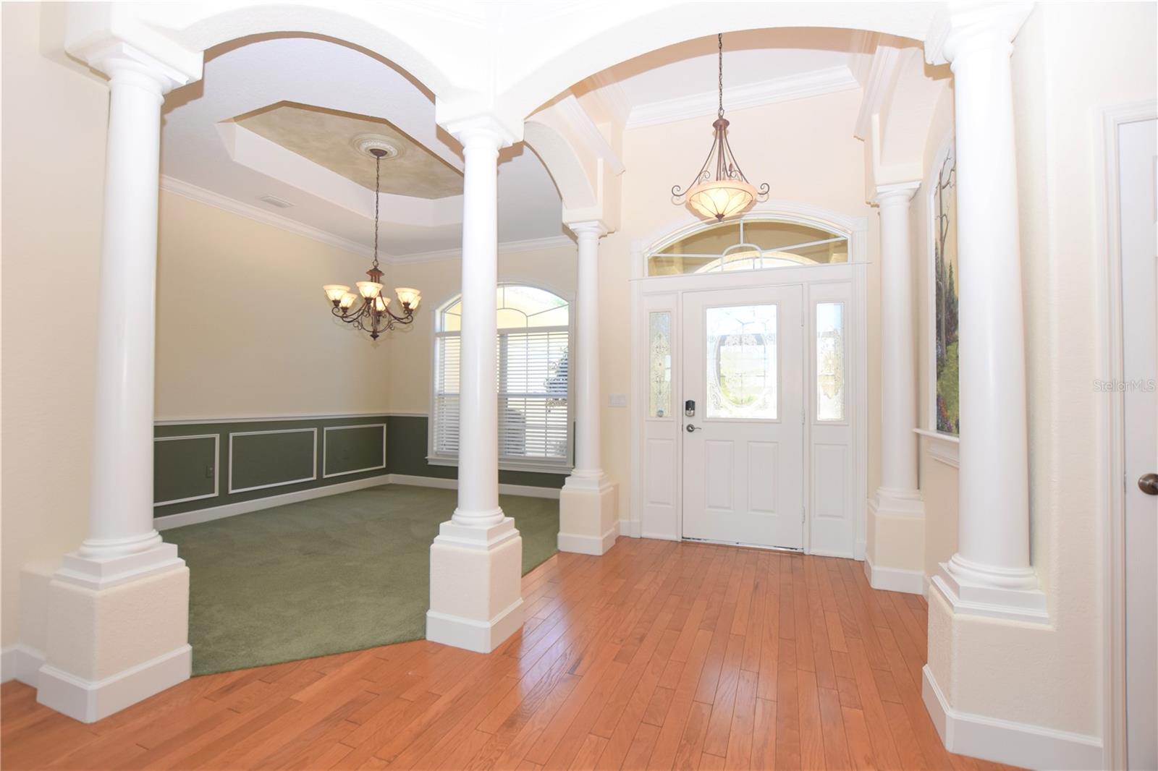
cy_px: 386
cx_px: 579
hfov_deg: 100.4
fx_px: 482
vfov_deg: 77.3
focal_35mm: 15
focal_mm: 10
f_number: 5
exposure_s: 1/100
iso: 200
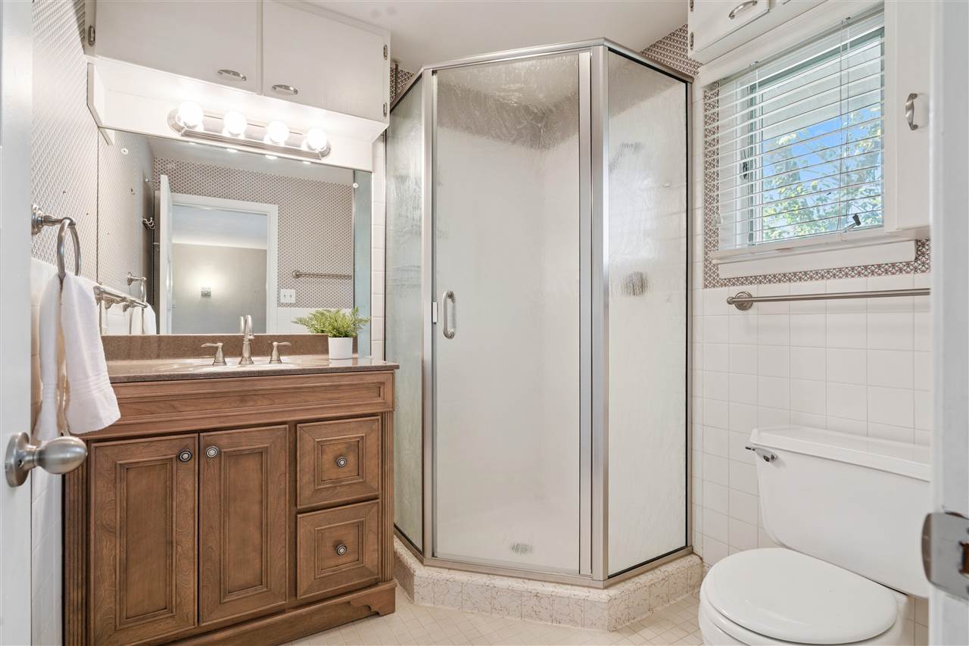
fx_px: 457
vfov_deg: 70.4
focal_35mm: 17
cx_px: 484
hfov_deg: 93.3
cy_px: 323
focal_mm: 17
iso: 400
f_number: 9
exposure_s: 1/8
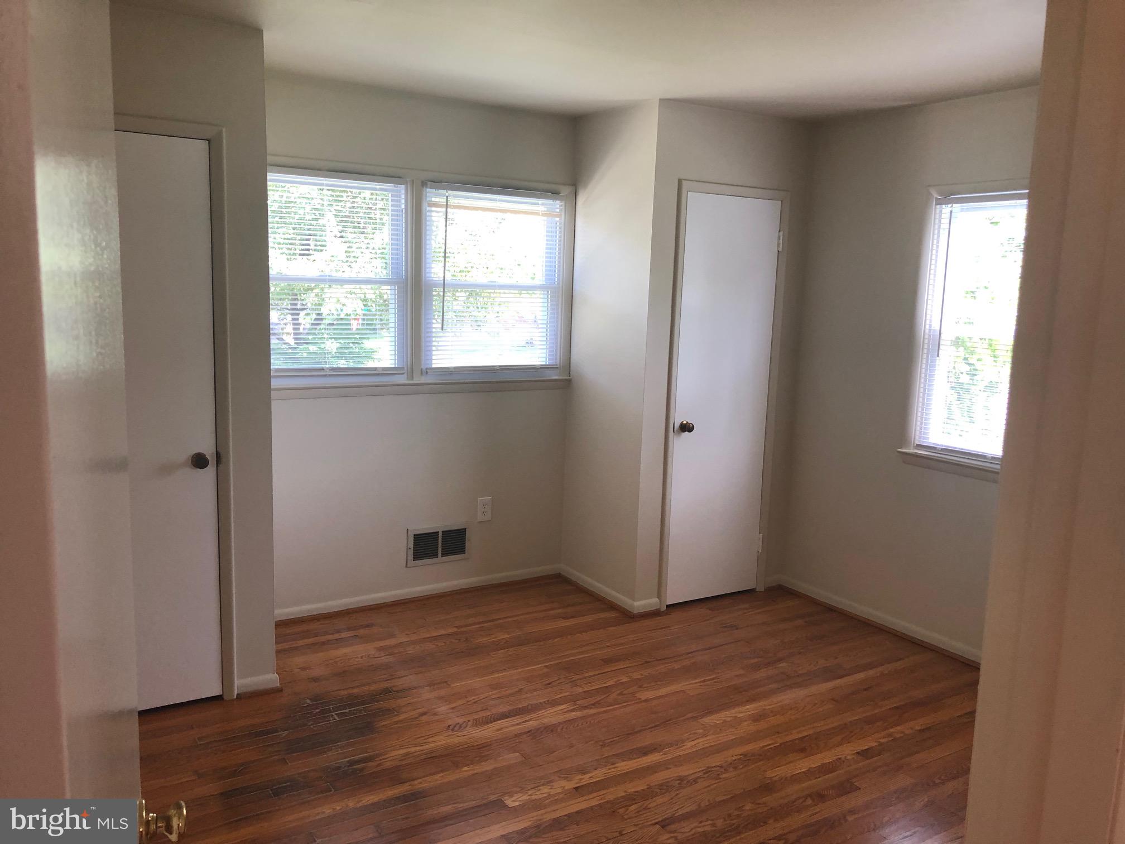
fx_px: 910
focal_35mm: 28
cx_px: 562
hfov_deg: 63.4
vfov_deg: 49.7
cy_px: 422
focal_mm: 3.99
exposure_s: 1/40
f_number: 1.8
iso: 20
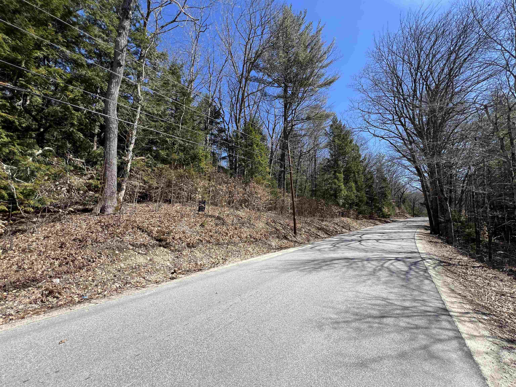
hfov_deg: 106.2
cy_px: 194
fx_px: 194
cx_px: 258
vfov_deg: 89.9
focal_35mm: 13
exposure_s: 1/797
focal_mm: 1.57
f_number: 1.8
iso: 32
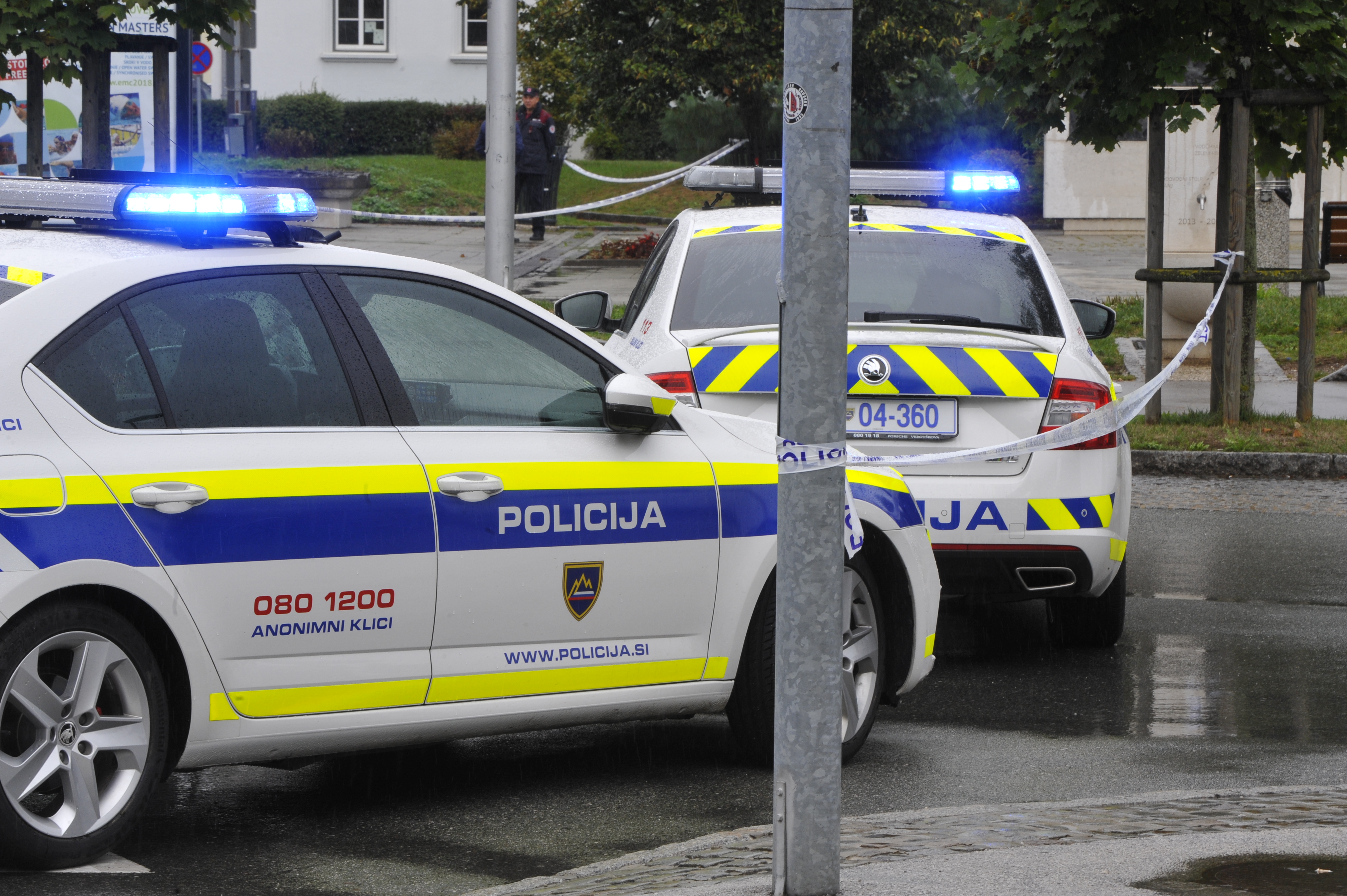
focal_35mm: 160
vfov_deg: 8.6
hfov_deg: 12.8
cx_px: 674
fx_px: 5983
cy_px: 448
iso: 800
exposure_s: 1/160
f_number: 22
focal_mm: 160
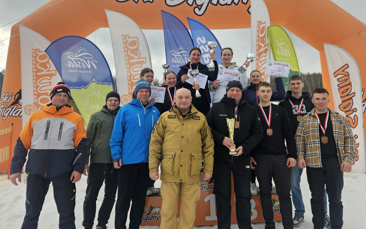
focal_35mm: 25
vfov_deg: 49.1
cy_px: 97
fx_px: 249
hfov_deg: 72.5
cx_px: 186
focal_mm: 5.4
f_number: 1.8
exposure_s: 1/1084
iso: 25
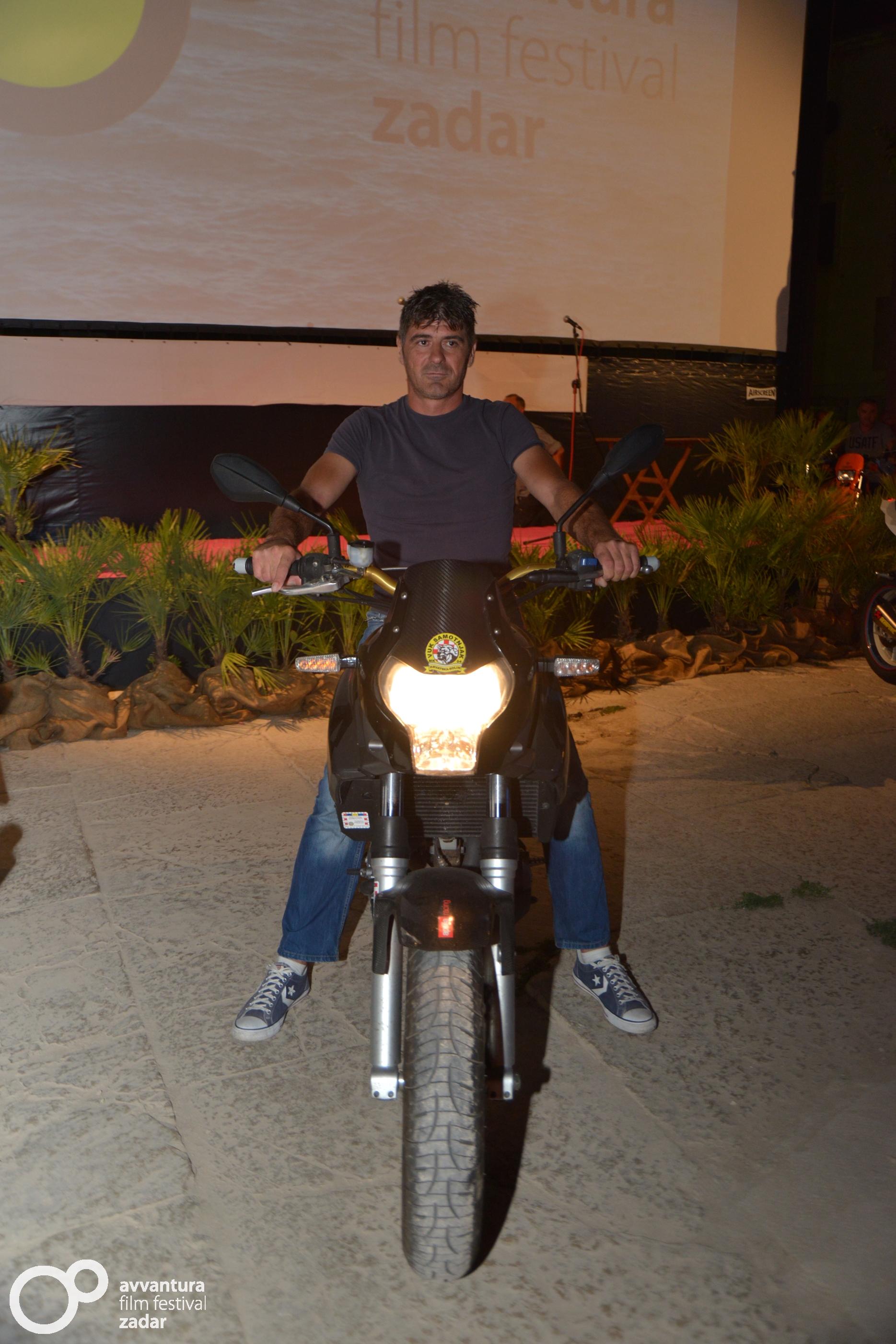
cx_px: 448
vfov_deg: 63.6
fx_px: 1082
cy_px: 672
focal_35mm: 29
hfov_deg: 45.0
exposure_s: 1/100
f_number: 5.6
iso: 1250
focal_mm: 29
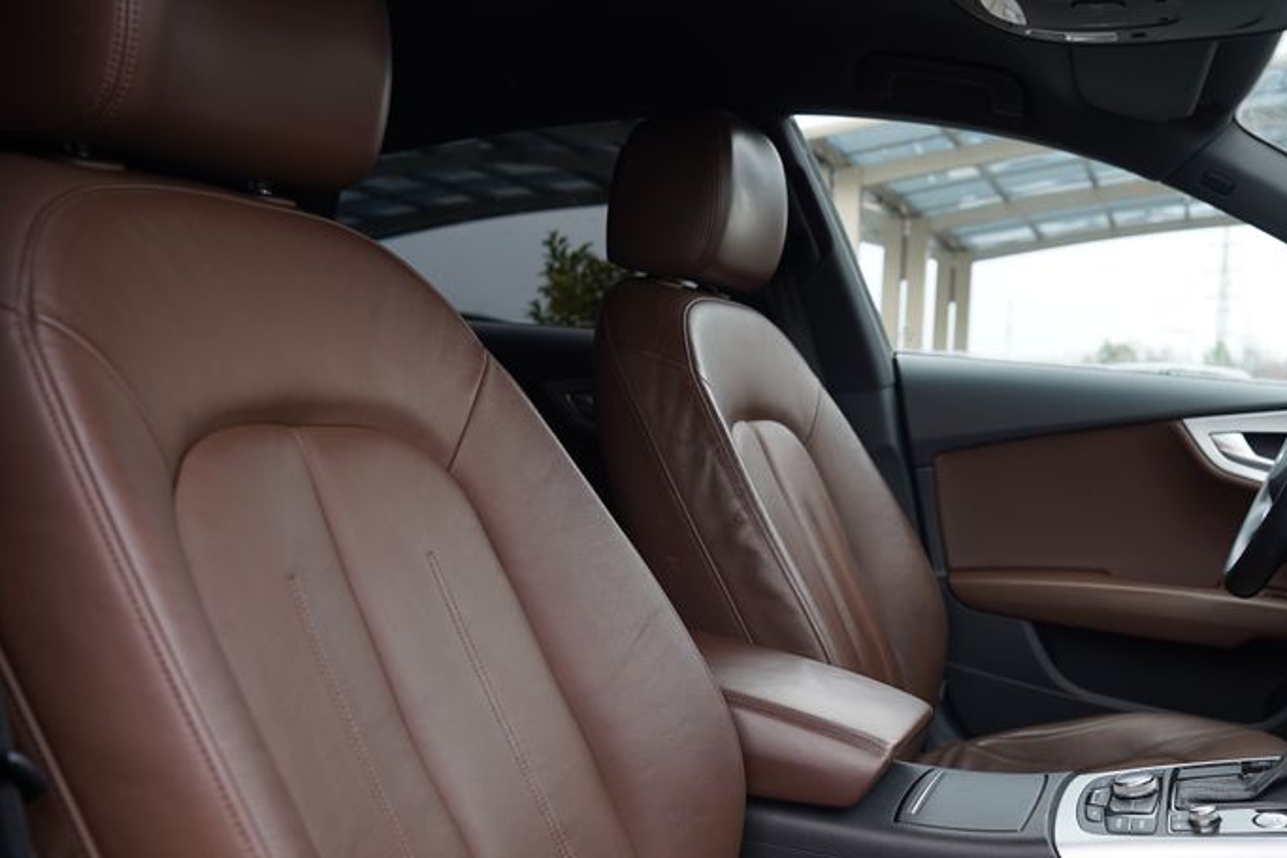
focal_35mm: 36
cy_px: 521
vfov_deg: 36.7
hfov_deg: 51.6
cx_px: 912
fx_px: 1287
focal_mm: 24
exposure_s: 1/60
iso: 100
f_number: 4
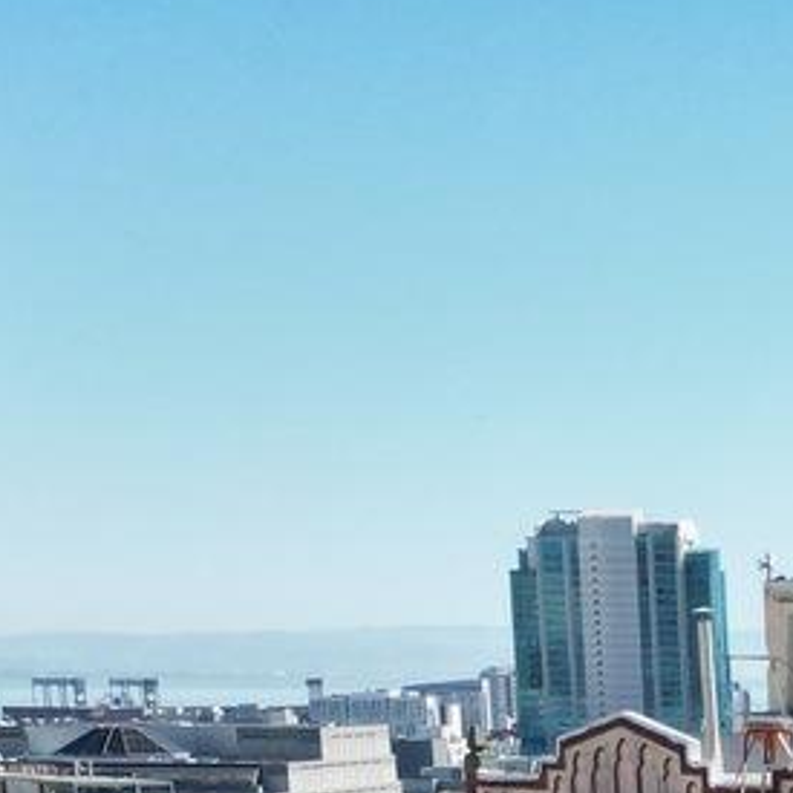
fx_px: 2877
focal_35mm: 111
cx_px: 1139
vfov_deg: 13.7
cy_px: 1511
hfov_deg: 14.7
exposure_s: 1/3200
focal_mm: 6.72
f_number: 1.7
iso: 150
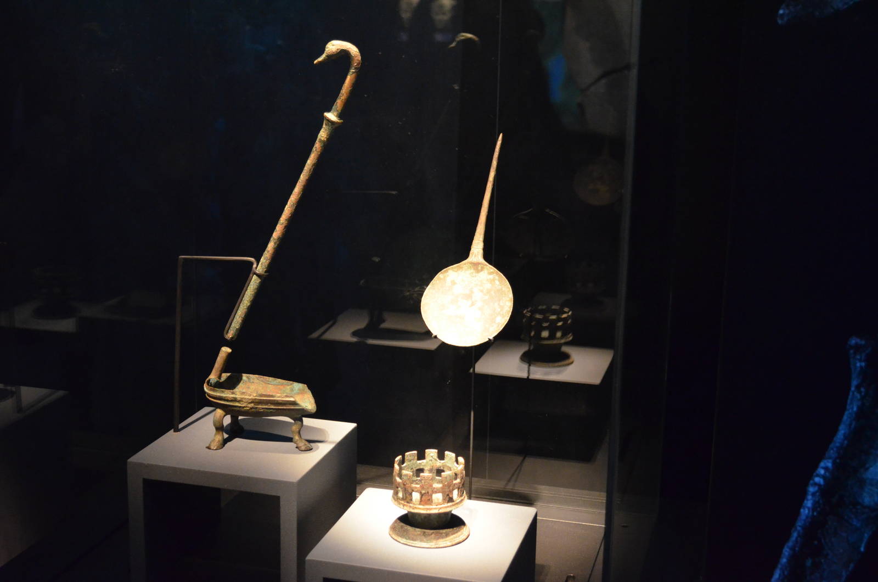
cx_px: 439
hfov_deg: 39.0
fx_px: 1241
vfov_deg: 26.4
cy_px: 291
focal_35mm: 51
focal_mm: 34
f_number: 5
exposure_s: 1/13
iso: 3200
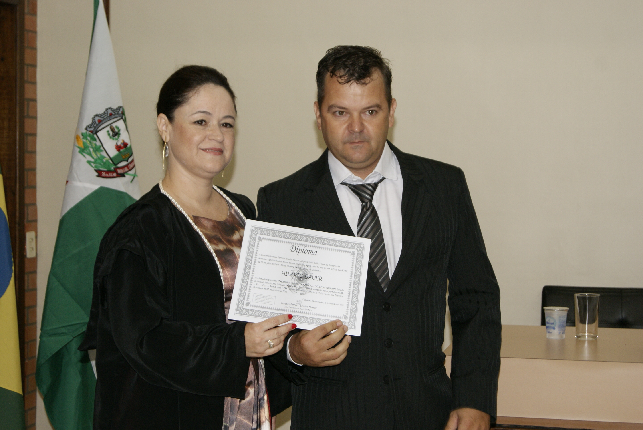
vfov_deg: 18.2
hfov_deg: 27.0
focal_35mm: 75
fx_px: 1341
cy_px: 215
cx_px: 322
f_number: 5.6
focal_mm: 50
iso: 400
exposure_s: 1/80
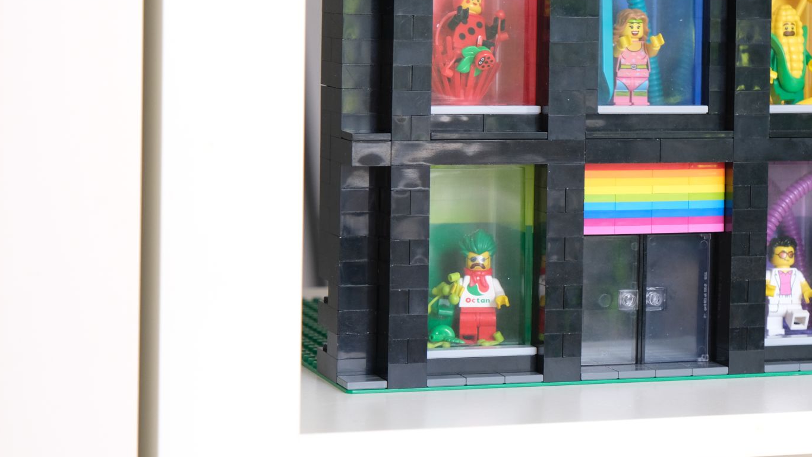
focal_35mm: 103
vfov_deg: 11.7
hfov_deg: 20.6
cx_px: 564
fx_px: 2218
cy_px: 86
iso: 800
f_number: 4.5
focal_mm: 46.6
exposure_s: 1/60
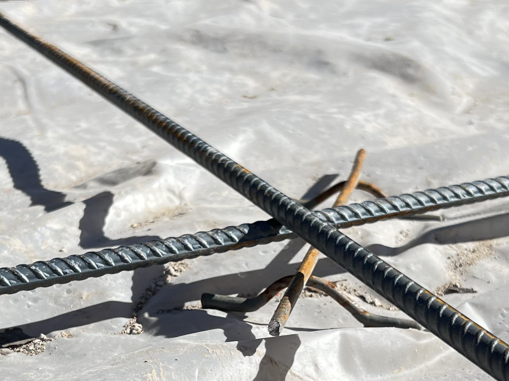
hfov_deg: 27.8
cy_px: 299
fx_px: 1029
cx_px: 262
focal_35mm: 70
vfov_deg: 20.8
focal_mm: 5.7
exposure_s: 1/3704
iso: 50
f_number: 1.5
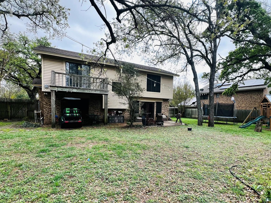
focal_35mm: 17
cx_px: 140
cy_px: 113
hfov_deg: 91.0
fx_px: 133
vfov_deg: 74.5
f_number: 1.8
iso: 32
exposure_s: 1/442
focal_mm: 1.57
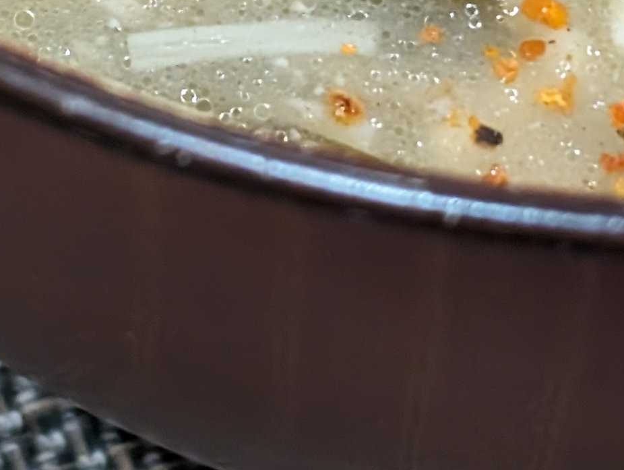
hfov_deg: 9.1
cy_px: -208
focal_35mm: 216
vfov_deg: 6.8
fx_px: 3899
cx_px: -11
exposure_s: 1/44.3
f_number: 1.68
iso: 713
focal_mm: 6.9
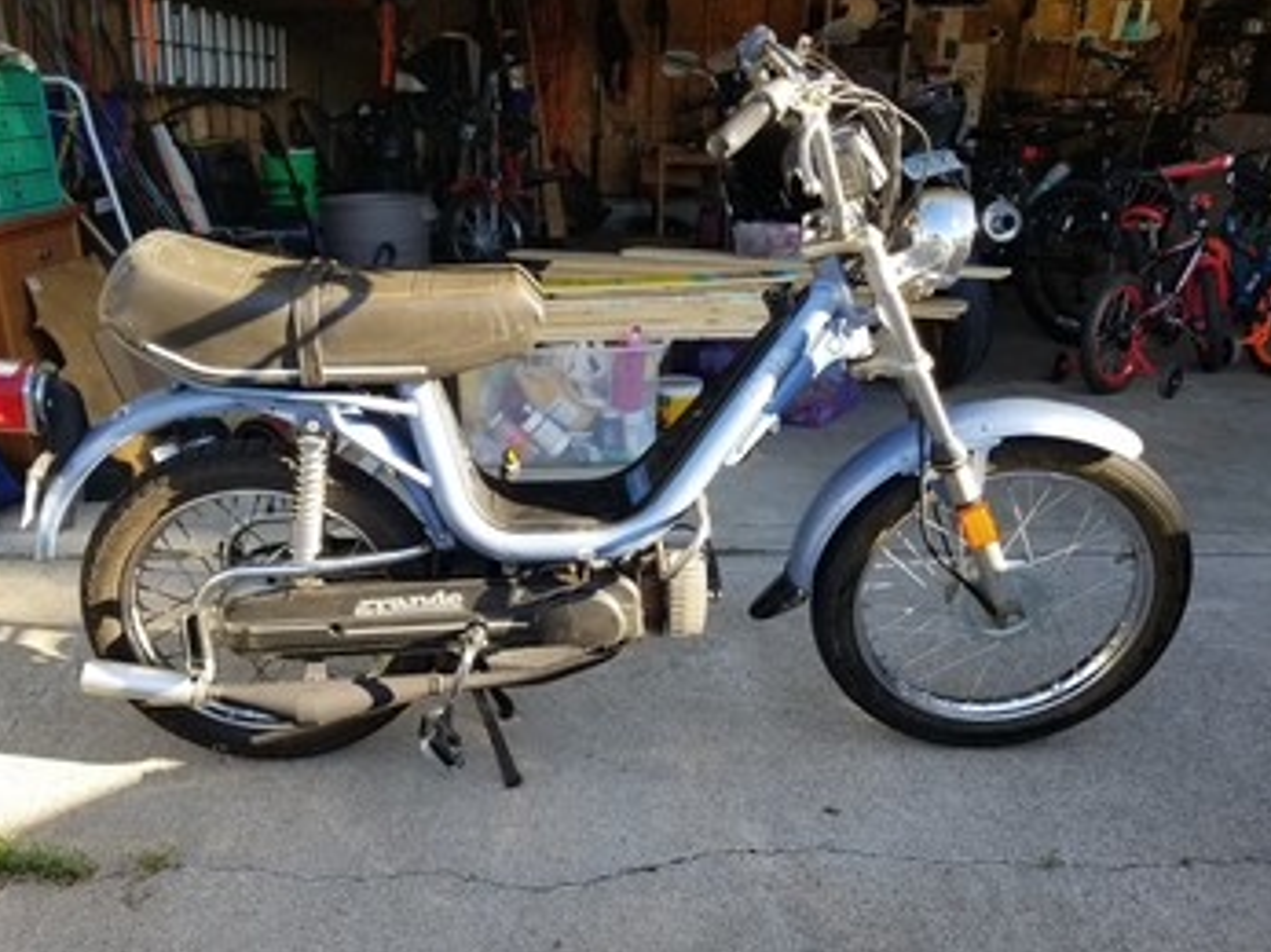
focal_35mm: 30
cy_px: 513
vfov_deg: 46.7
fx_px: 1101
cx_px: 582
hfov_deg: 59.9
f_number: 1.7
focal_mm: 4.25
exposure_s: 1/288
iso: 50
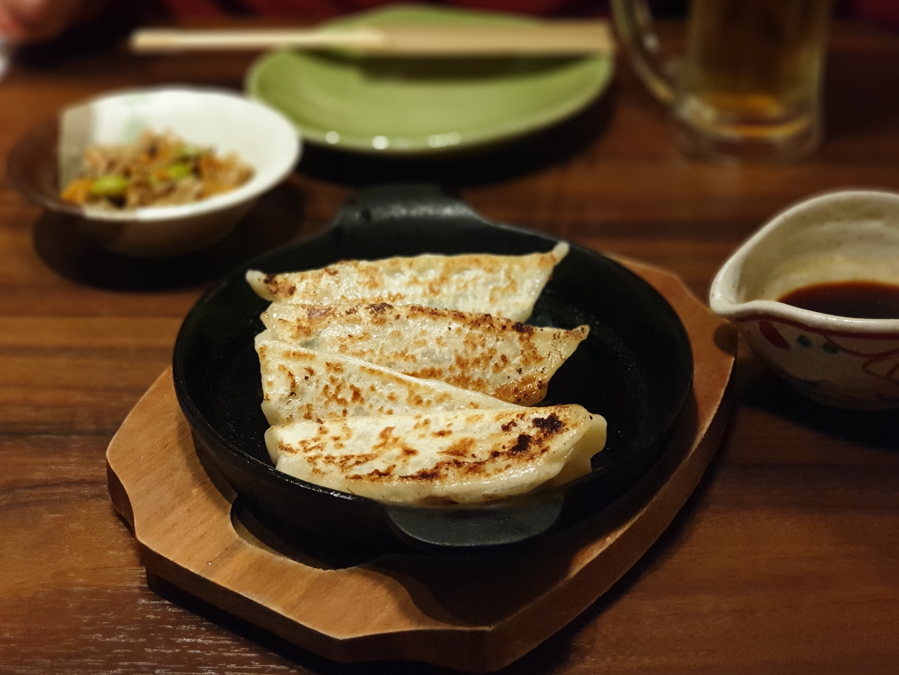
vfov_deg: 27.5
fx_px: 1376
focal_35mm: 53
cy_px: 332
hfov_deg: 36.2
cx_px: 450
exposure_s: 1/24
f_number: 2.4
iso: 500
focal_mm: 6
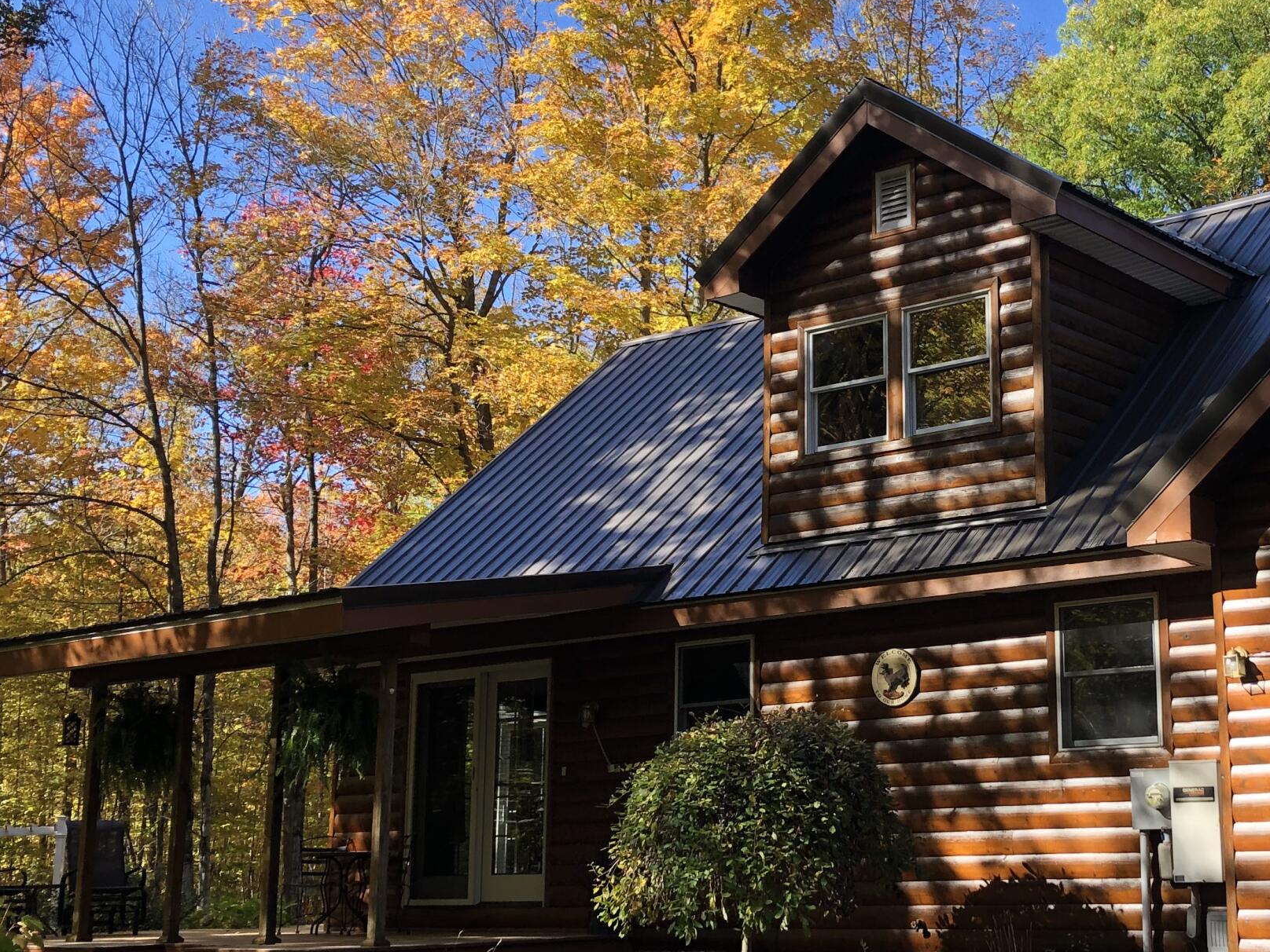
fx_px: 1908
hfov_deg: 35.9
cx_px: 965
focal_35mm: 52
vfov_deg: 28.0
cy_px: 491
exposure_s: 1/506
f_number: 1.8
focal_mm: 3.99
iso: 20
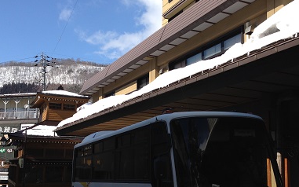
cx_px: 153
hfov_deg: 44.4
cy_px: 124
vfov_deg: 28.4
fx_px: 367
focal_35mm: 45
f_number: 2.4
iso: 50
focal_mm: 4.12
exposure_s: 1/1427
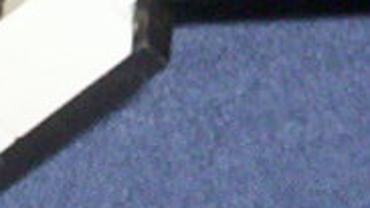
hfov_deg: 8.0
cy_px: -24
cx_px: 251
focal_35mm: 268
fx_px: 2630
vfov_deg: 4.5
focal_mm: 4.99
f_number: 4.5
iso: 140
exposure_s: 1/60
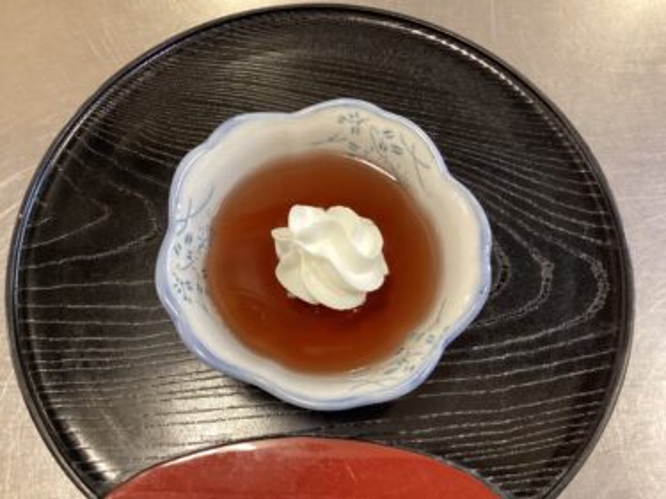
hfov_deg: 58.4
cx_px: 333
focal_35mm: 31
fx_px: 596
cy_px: 250
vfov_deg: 45.4
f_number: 2.4
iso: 320
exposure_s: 1/40
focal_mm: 3.3
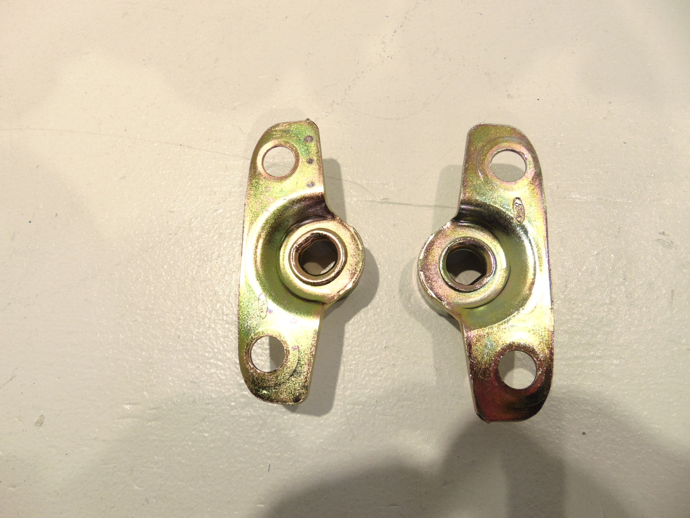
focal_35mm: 25
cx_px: 345
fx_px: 498
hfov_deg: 69.4
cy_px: 259
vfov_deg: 54.9
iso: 80
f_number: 3
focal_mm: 4.5
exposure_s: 1/80
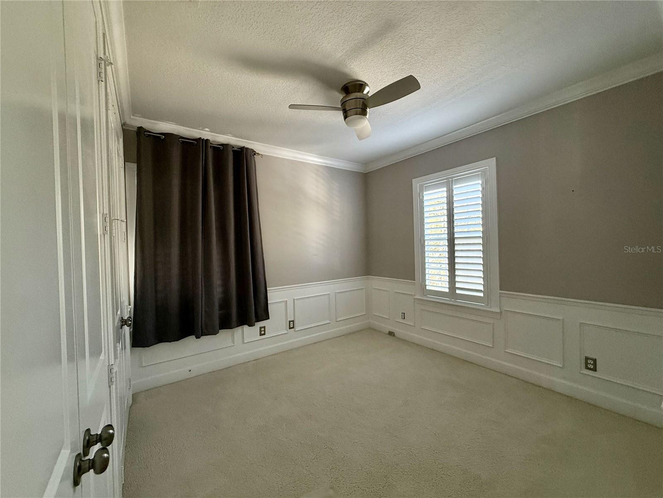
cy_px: 249
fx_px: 268
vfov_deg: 85.7
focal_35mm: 14
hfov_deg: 102.1
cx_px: 332
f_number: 2.2
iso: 250
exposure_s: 1/99
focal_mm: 2.22
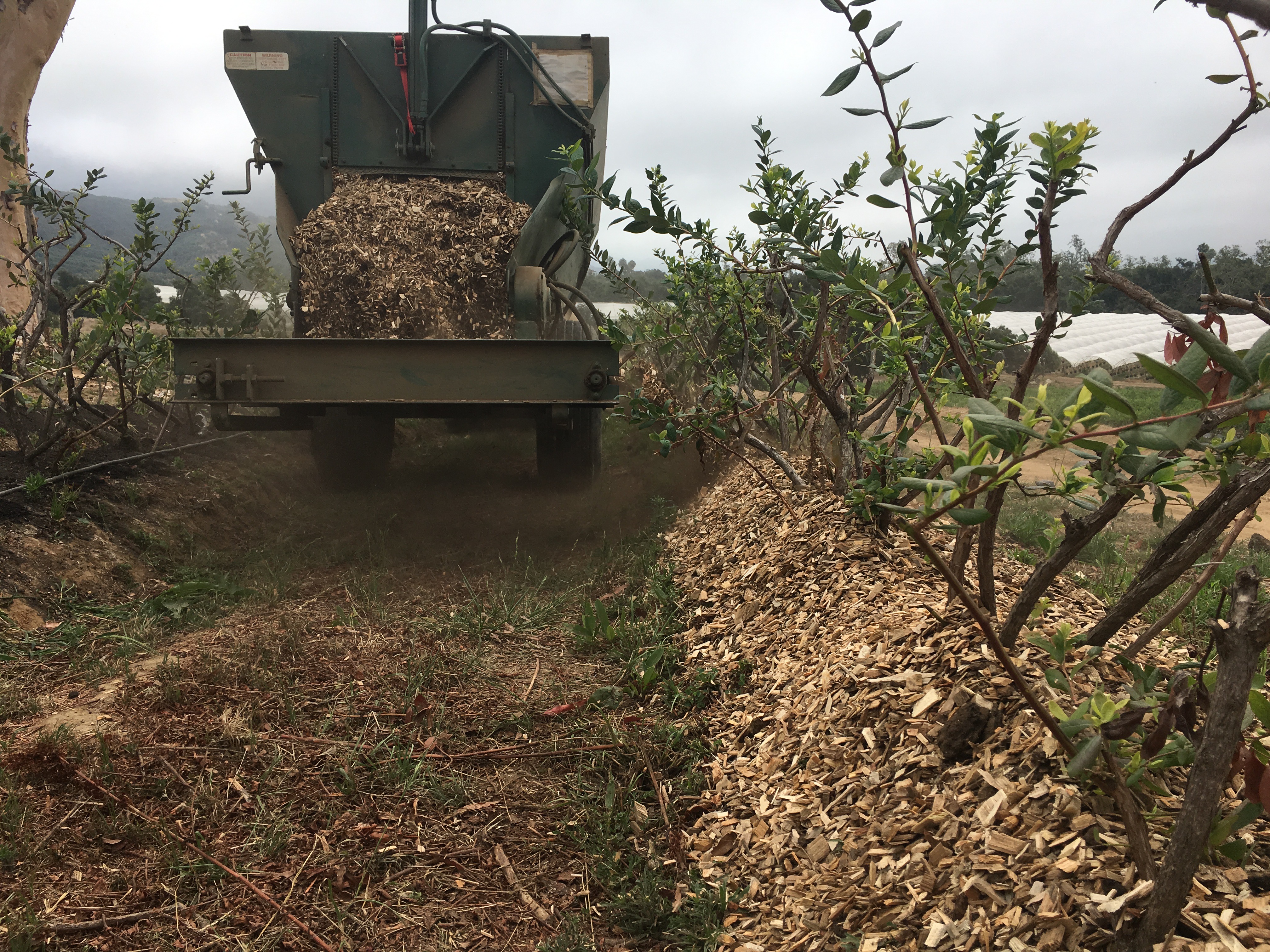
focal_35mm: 29
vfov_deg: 48.2
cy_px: 476
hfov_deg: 61.7
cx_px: 635
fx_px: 1064
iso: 25
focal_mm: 4.15
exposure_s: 1/1789
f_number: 2.2
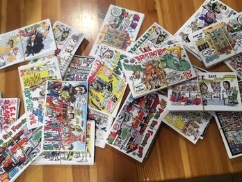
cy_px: 91
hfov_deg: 61.7
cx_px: 121
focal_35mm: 29
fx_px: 203
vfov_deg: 48.2
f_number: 2.2
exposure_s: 1/33
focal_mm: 4.15
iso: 50
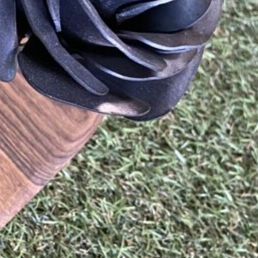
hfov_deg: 18.6
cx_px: -43
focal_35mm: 89
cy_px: 56
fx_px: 750
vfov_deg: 19.3
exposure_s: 1/50
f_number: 1.8
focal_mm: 4.25
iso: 500
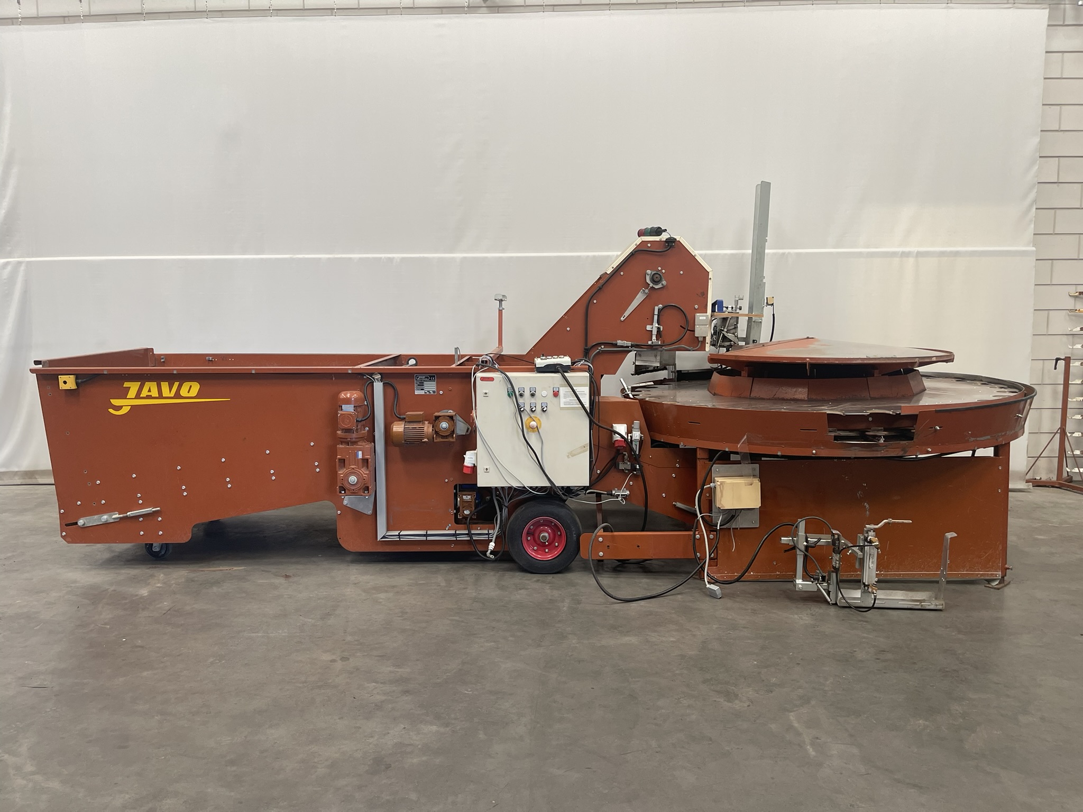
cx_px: 542
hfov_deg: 69.4
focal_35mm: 25
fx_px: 782
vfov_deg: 54.9
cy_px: 406
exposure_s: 1/121
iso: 125
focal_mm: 5.1
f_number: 1.6
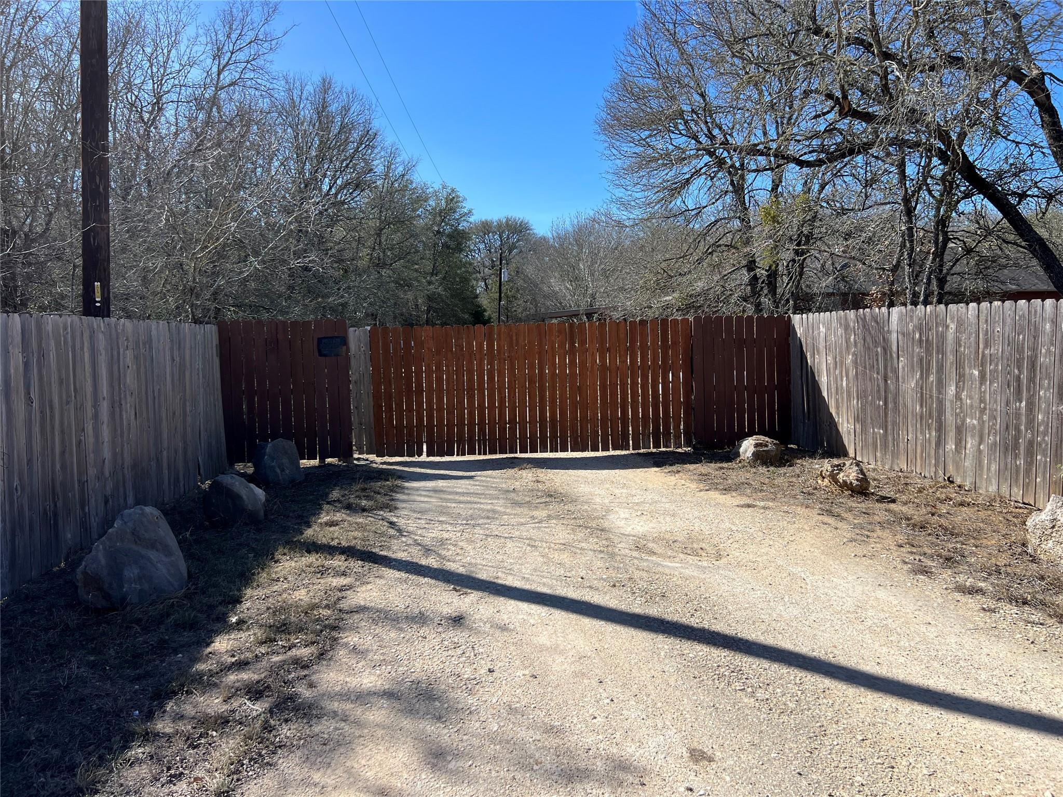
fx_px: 798
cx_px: 532
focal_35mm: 26
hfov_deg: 67.3
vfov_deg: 53.1
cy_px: 398
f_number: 1.5
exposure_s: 1/3460
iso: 50
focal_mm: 5.7
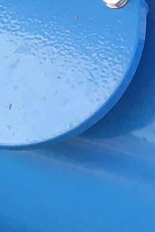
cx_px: -535
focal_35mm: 290
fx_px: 1870
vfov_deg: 6.8
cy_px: -276
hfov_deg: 4.3
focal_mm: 4.15
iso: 25
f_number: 2.2
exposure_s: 1/283
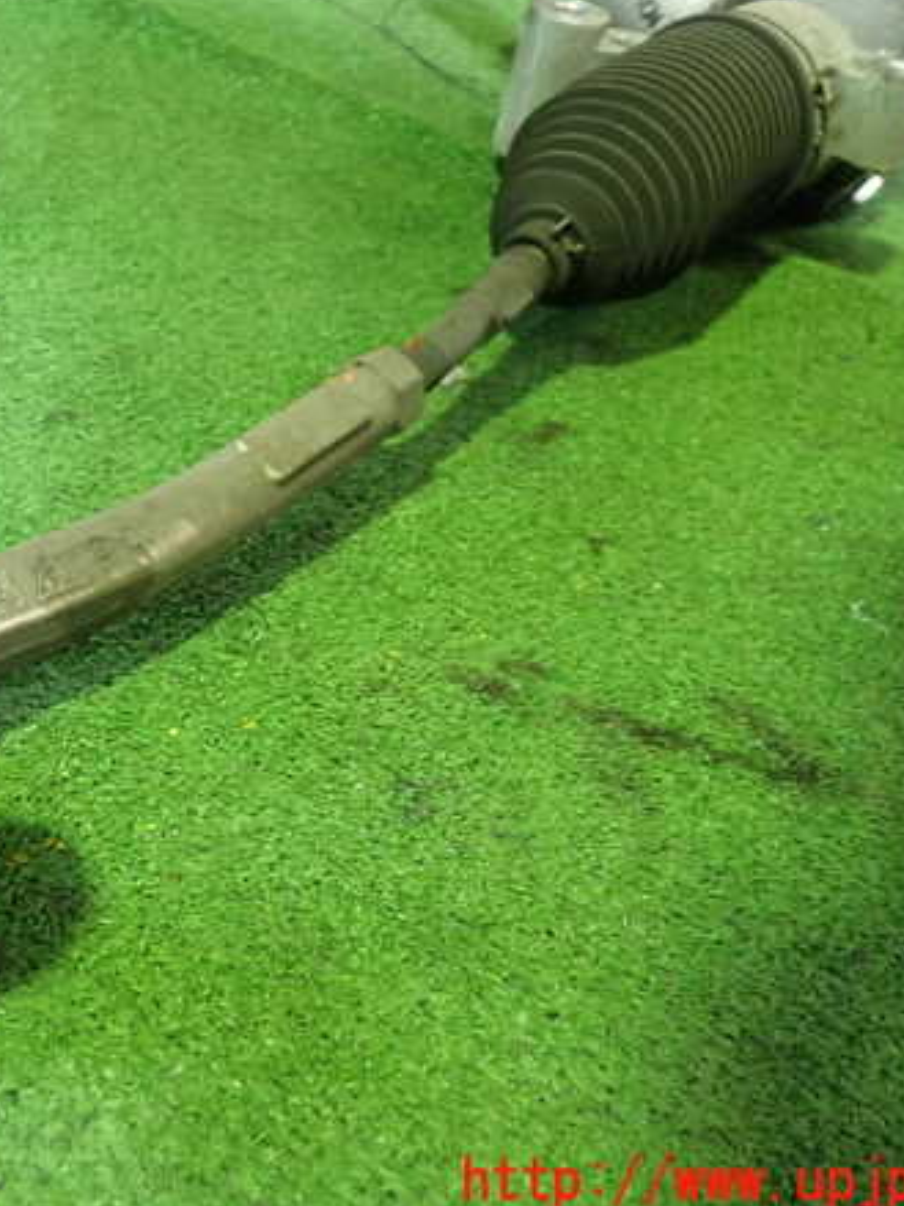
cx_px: 258
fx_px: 1428
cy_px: 599
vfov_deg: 45.8
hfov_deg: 34.6
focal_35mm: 41
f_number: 2.3
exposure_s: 1/30
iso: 500
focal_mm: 5.4
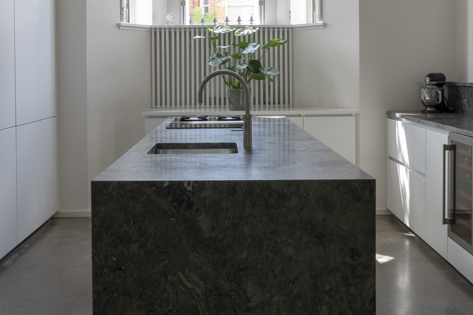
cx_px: 231
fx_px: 631
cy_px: 50
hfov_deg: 41.1
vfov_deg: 27.4
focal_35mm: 48
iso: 50
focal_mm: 24
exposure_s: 1
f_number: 14
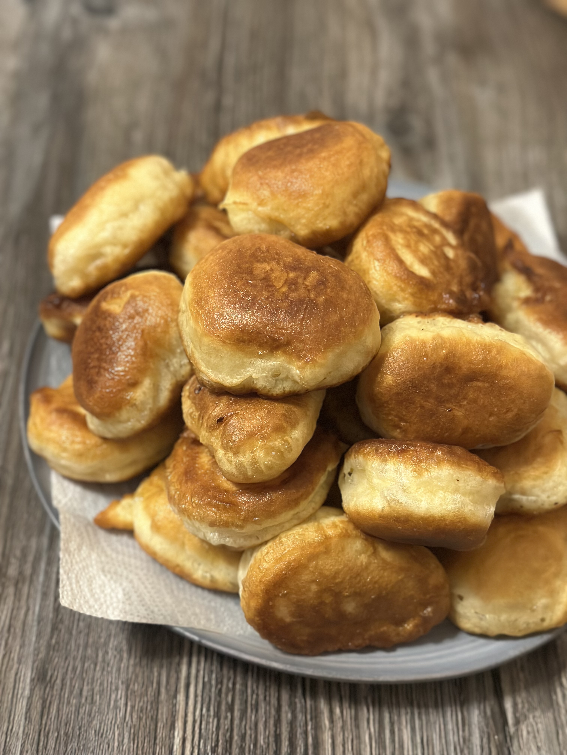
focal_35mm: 48
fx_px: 1048
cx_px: 284
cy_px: 378
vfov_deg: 39.7
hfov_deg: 30.3
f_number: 1.78
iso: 640
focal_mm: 6.86
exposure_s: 1/40
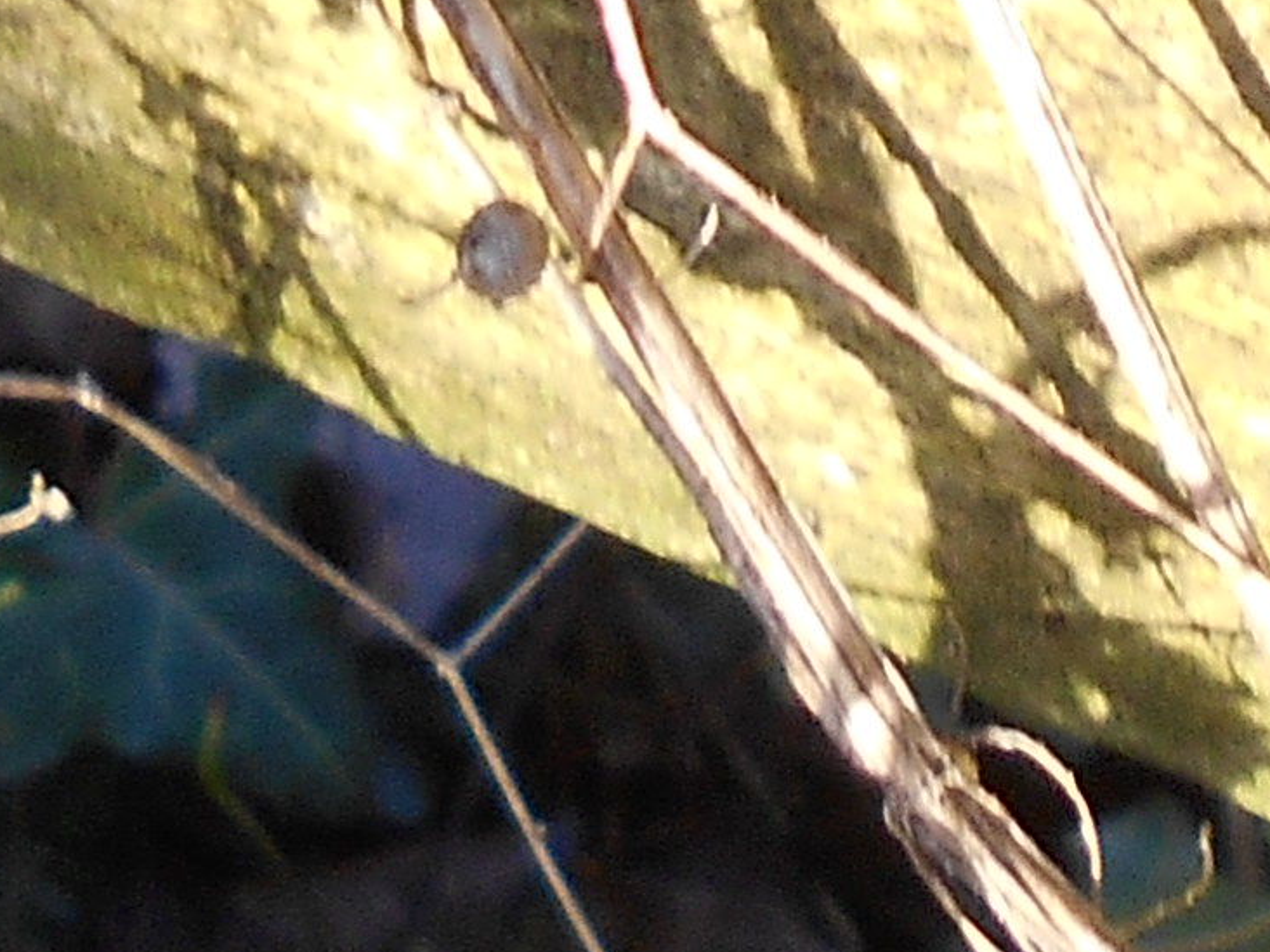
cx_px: 1228
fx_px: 6714
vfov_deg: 7.7
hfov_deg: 10.7
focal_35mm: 183
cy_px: -1165
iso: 80
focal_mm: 4.6
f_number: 3.2
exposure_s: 1/50
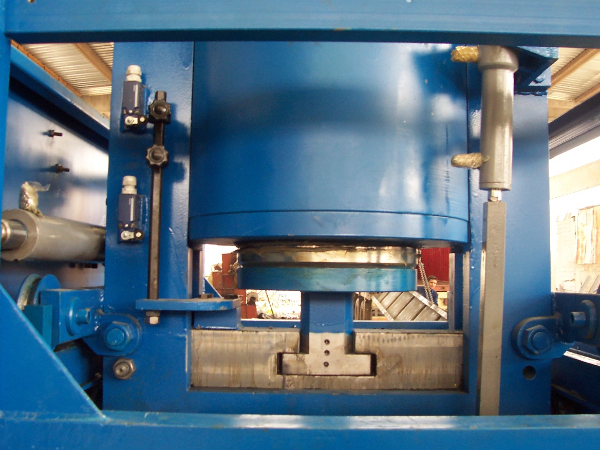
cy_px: 229
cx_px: 300
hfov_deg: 49.0
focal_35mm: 38
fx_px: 659
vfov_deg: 37.7
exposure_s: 1/60
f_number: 2.8
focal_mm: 5.6
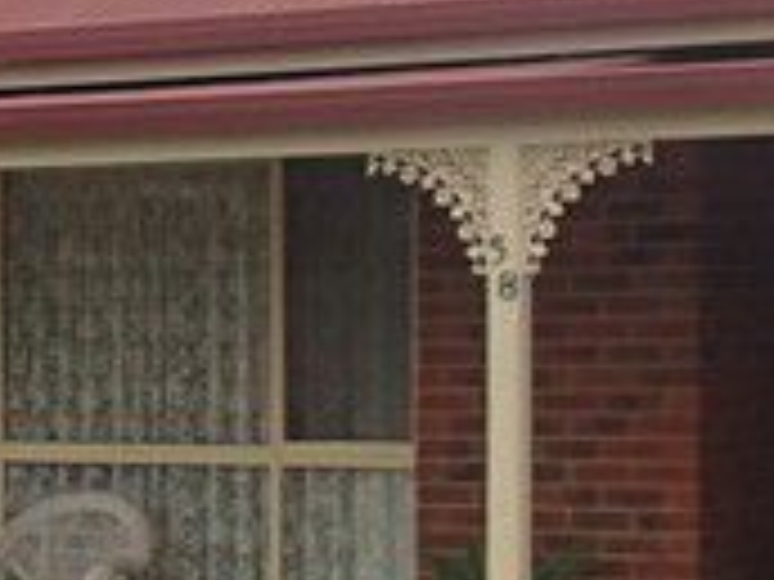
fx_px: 3332
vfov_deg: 9.9
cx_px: -576
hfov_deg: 12.2
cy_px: 616
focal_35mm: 149
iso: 100
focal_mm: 4.5
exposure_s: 1/125
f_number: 8
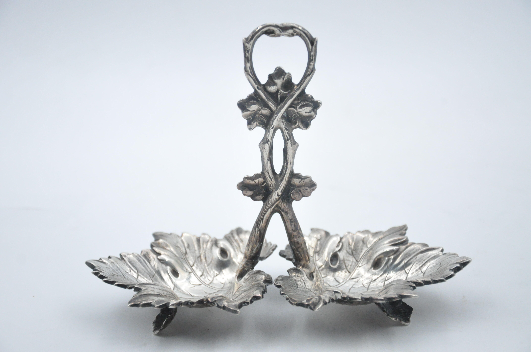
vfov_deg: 17.4
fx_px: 1149
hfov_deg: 26.0
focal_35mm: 78
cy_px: 176
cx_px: 266
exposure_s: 1/4000
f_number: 5.6
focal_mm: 52
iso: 3200
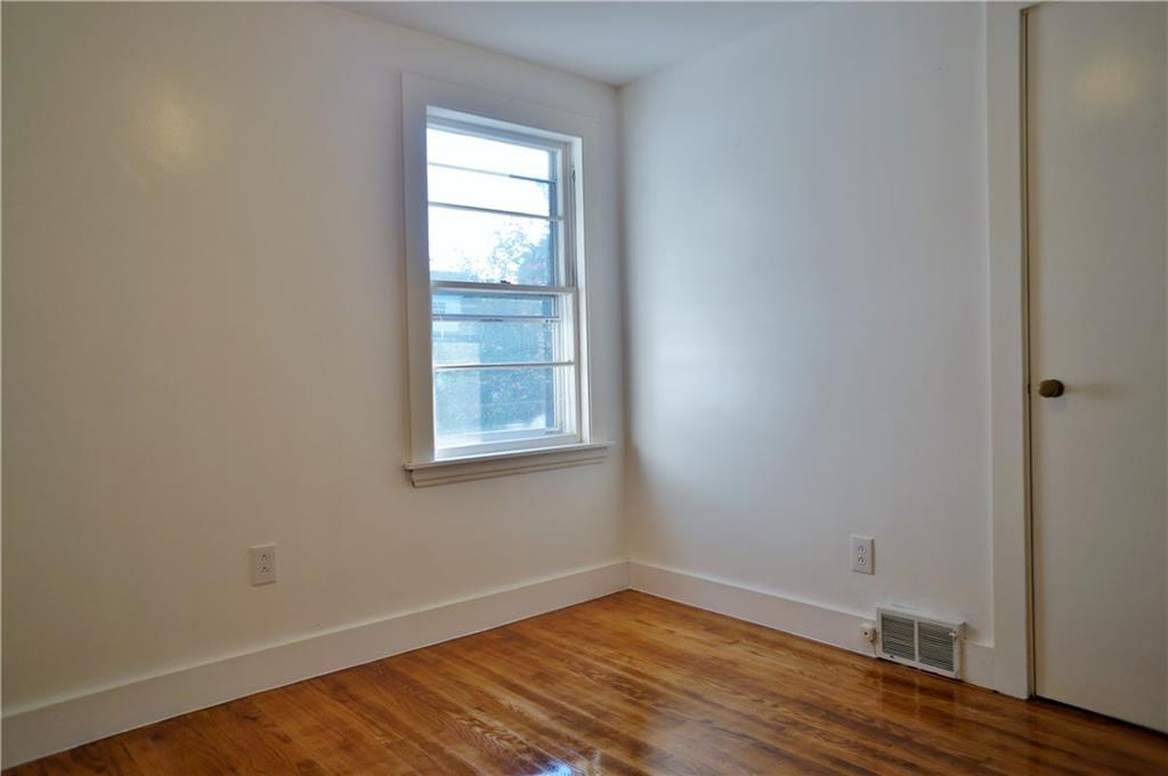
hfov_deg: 73.8
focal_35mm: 24
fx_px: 778
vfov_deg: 53.0
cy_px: 388
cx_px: 584
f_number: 3.2
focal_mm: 16
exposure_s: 1/60
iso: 100
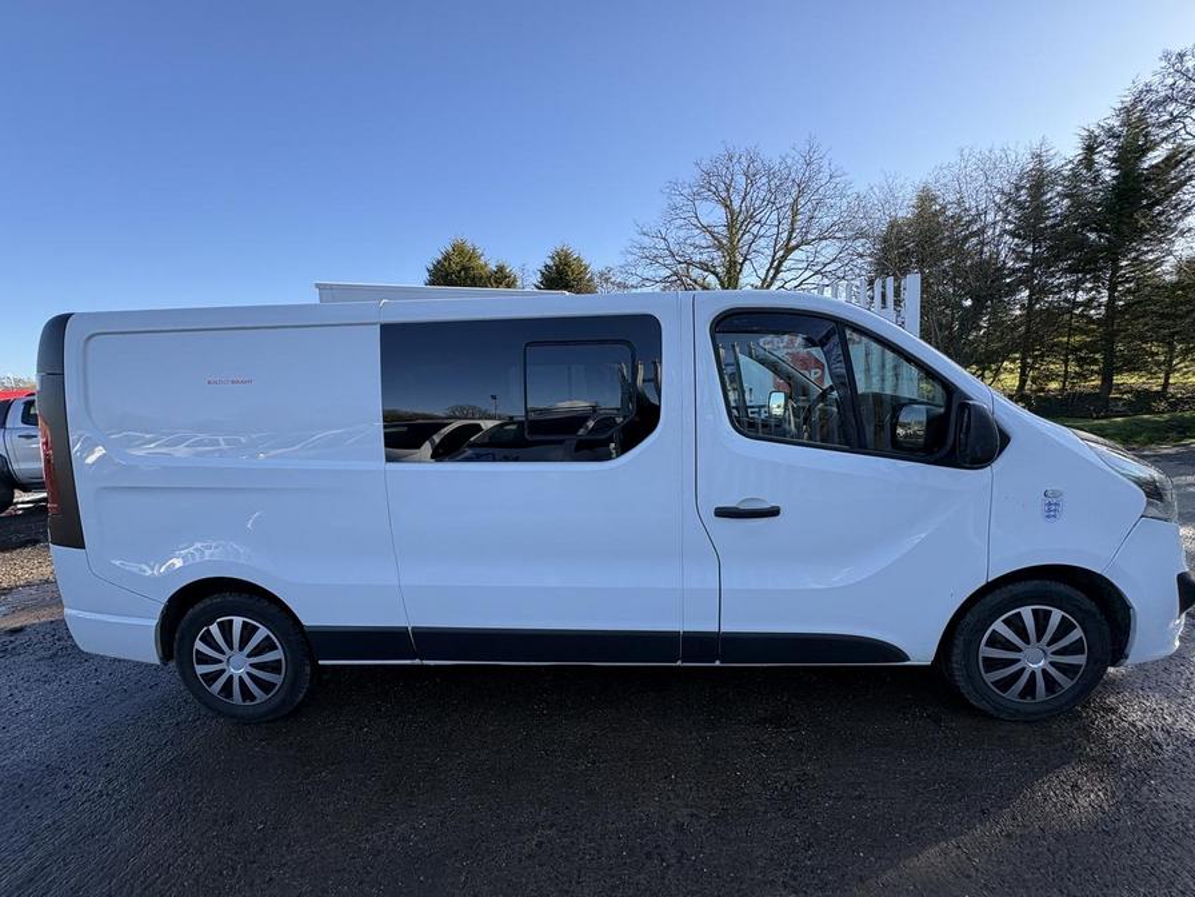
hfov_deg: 102.1
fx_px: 483
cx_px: 598
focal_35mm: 14
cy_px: 448
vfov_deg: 85.7
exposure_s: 1/467
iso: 40
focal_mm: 2.22
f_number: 2.2
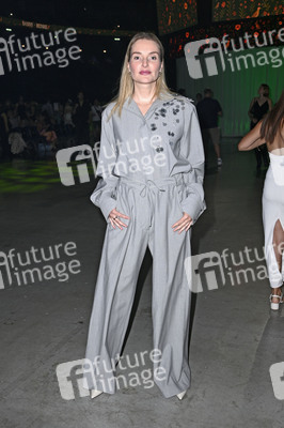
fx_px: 498
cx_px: 142
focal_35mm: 42
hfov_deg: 31.8
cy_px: 214
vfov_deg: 46.4
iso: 1250
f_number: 5.6
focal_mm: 42
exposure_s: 1/125
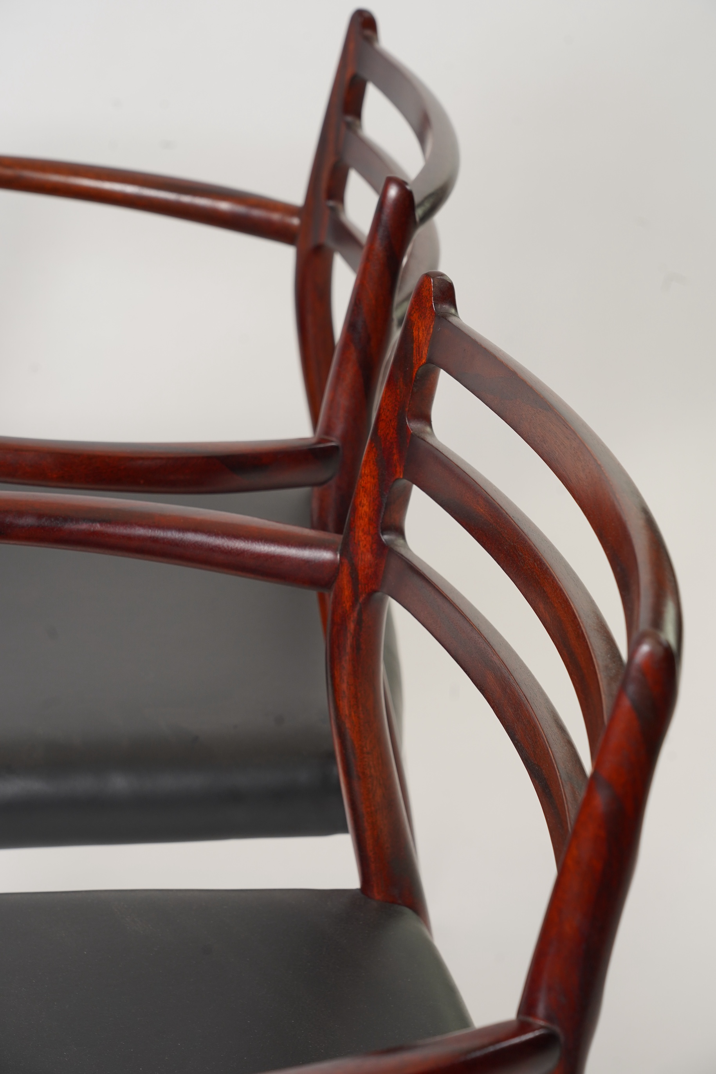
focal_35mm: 81
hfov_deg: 16.9
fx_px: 2416
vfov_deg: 25.1
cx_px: 358
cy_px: 537
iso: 640
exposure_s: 1/125
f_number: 9
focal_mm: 81
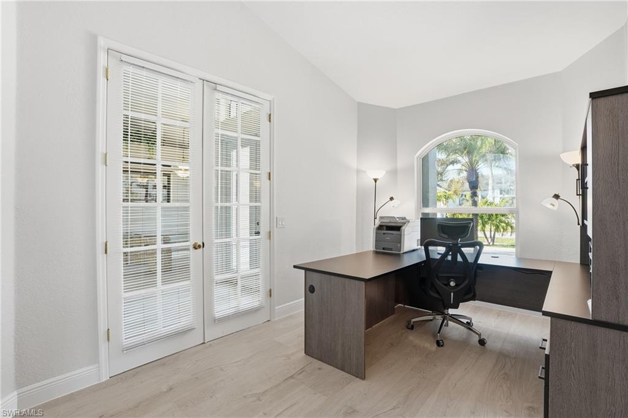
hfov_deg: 96.8
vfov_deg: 73.7
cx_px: 314
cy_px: 209
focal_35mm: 16
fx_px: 279
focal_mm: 16
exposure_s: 1/320
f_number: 9
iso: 400
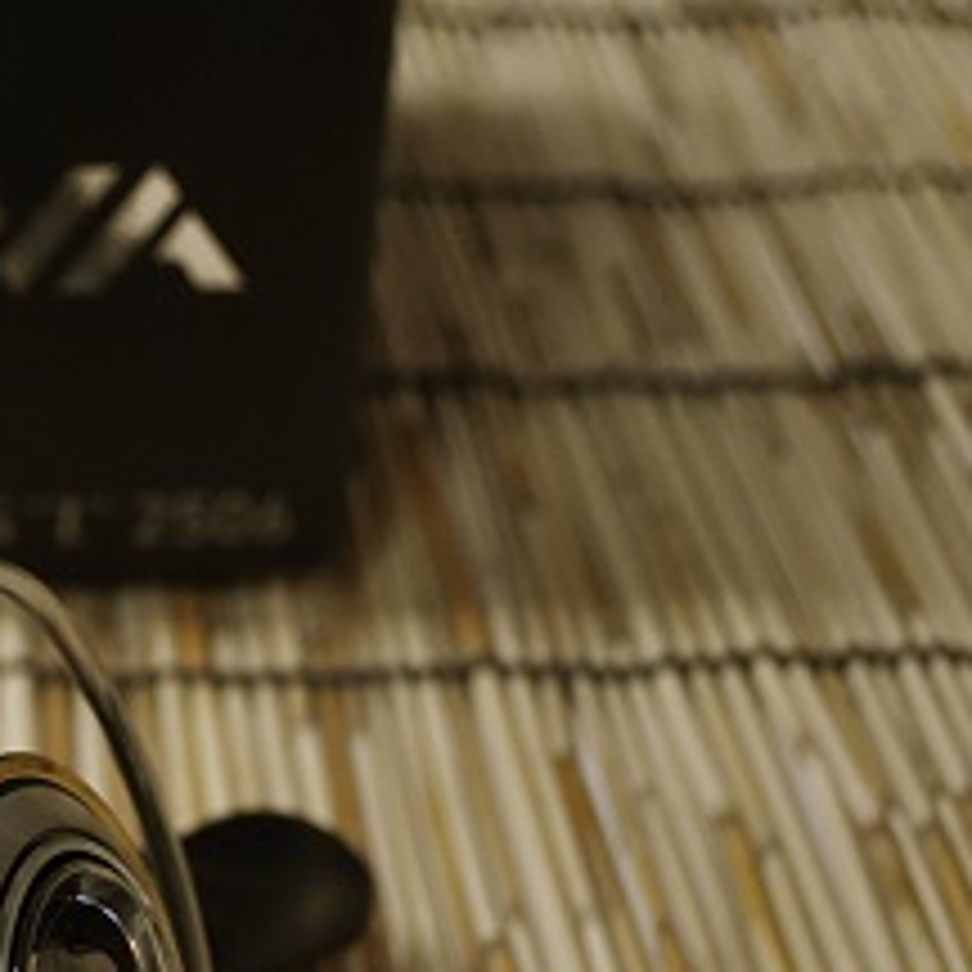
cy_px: 842
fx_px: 3622
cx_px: -270
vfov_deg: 15.1
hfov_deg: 14.7
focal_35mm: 114
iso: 1000
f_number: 4.5
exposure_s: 1/60
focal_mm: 30
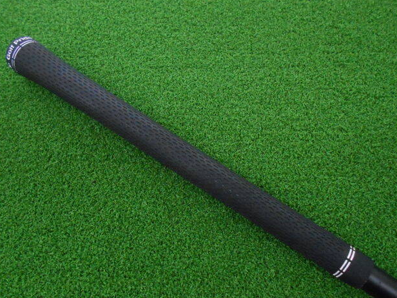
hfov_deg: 65.3
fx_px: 310
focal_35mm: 27
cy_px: 153
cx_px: 197
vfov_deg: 51.3
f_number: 3.2
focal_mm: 4.6
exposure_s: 1/125
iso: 800
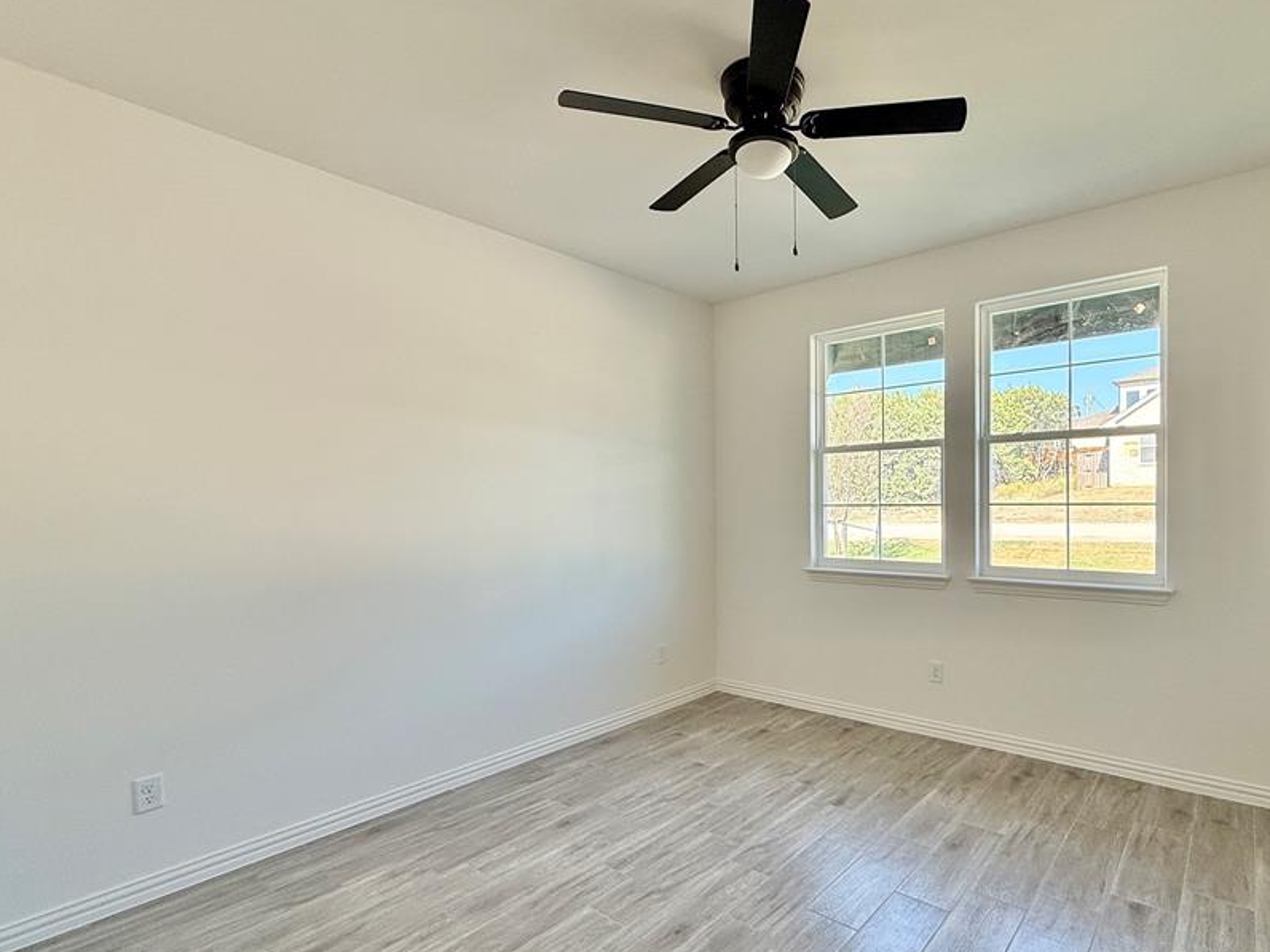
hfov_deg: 86.4
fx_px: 660
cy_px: 513
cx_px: 775
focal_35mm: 18
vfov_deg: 71.5
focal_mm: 2.22
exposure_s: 1/154
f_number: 2.2
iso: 64
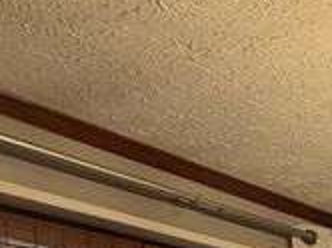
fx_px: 690
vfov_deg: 17.6
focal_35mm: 72
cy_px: 404
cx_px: 709
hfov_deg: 17.1
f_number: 2.2
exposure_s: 1/60
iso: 400
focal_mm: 2.22
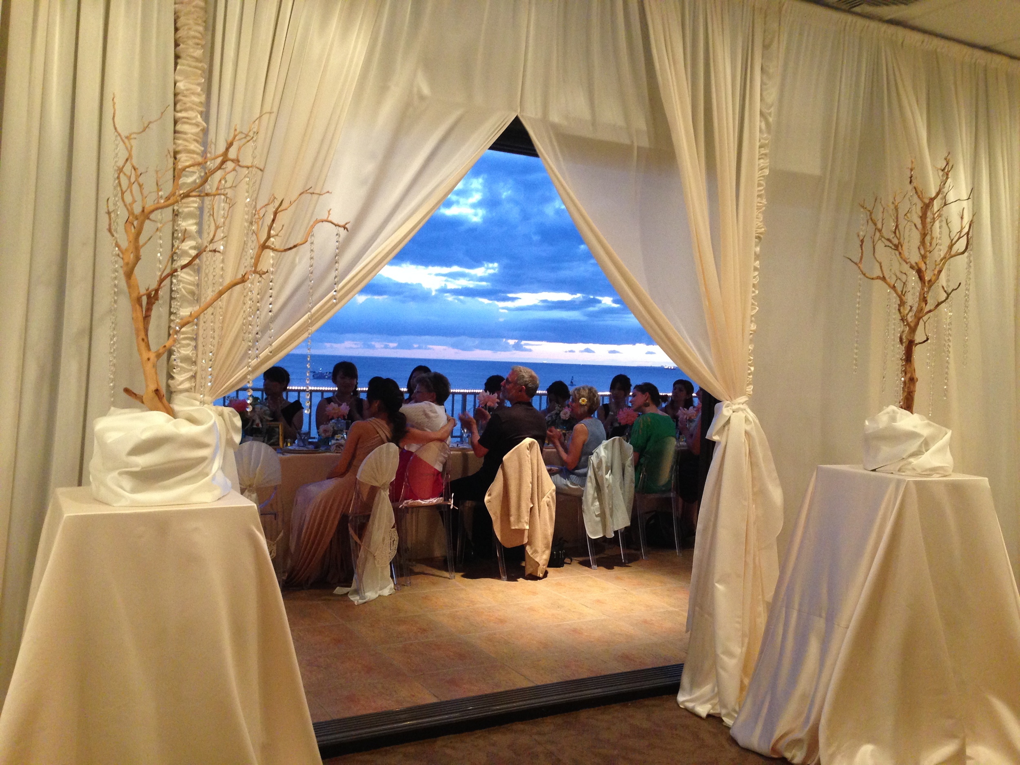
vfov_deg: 42.9
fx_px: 972
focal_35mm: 33
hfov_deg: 55.4
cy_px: 382
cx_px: 510
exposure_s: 1/20
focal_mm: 4.12
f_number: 2.4
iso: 250
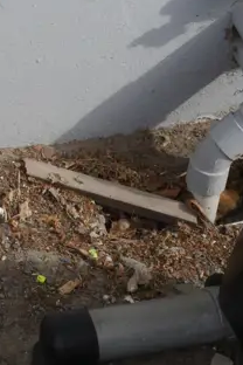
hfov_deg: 7.8
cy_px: -62
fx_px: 1731
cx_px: -191
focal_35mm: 171
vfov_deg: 11.8
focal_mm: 25
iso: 200
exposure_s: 1/200
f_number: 8
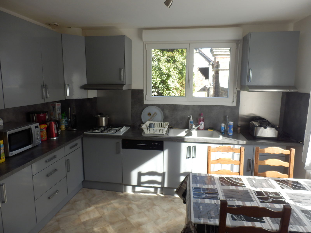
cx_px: 156
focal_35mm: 24
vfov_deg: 56.8
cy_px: 116
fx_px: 216
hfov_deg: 71.6
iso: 80
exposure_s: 1/125
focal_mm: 4.2
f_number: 3
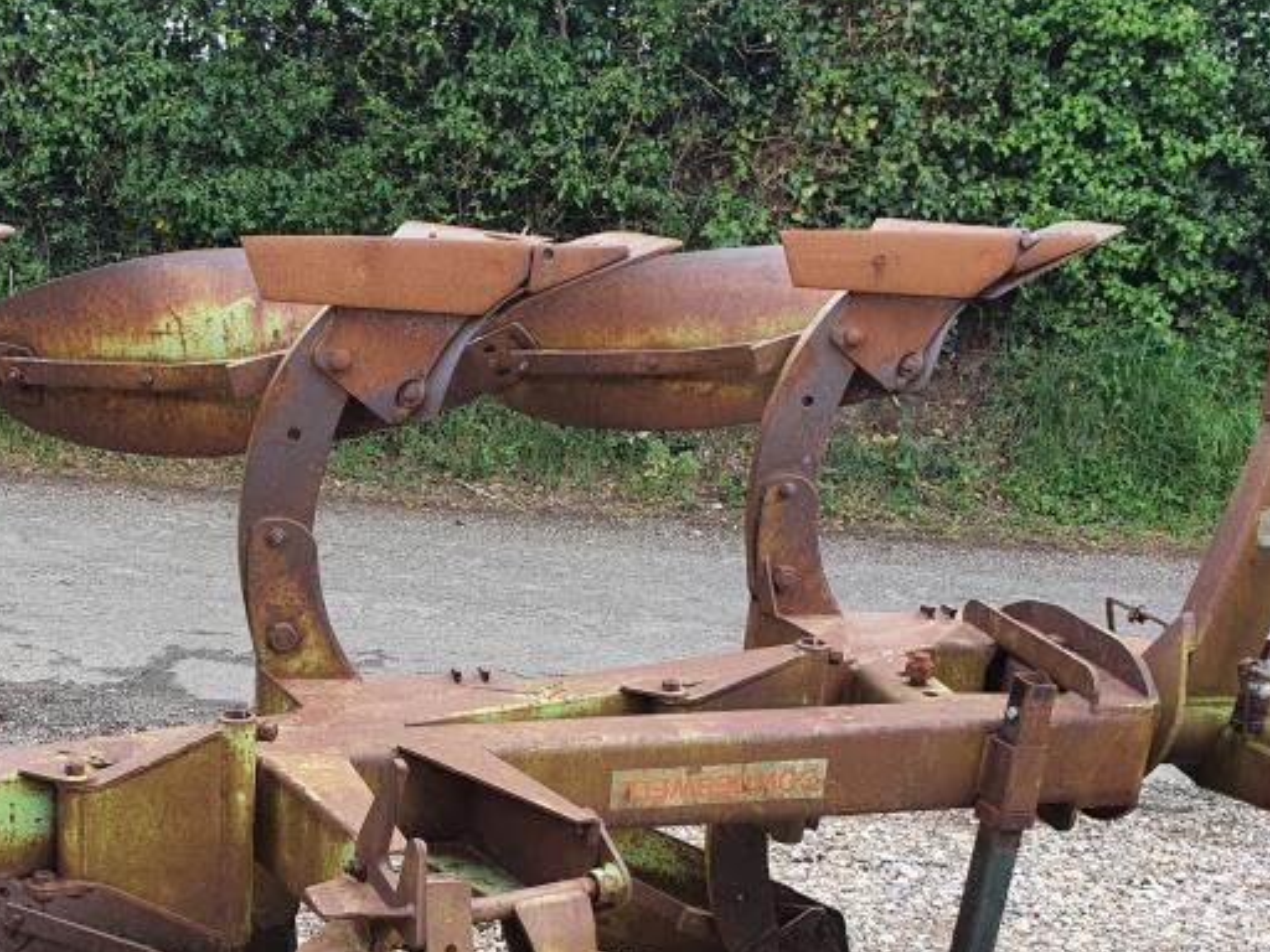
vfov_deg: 27.3
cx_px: 365
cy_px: 803
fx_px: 1908
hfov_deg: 36.2
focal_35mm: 52
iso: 50
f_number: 2.4
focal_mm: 4.32
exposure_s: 1/246
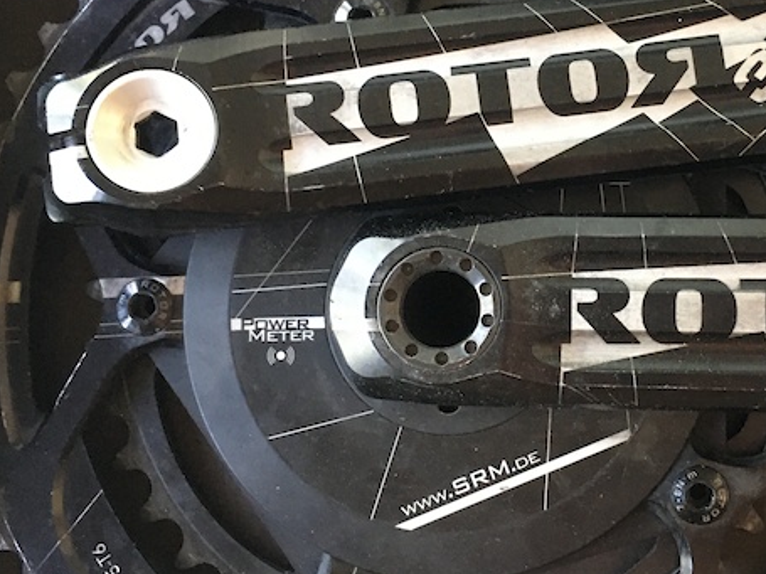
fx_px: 1128
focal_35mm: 51
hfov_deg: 36.8
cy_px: 210
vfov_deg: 28.4
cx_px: 559
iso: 200
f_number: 2.2
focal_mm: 4.15
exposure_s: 1/20
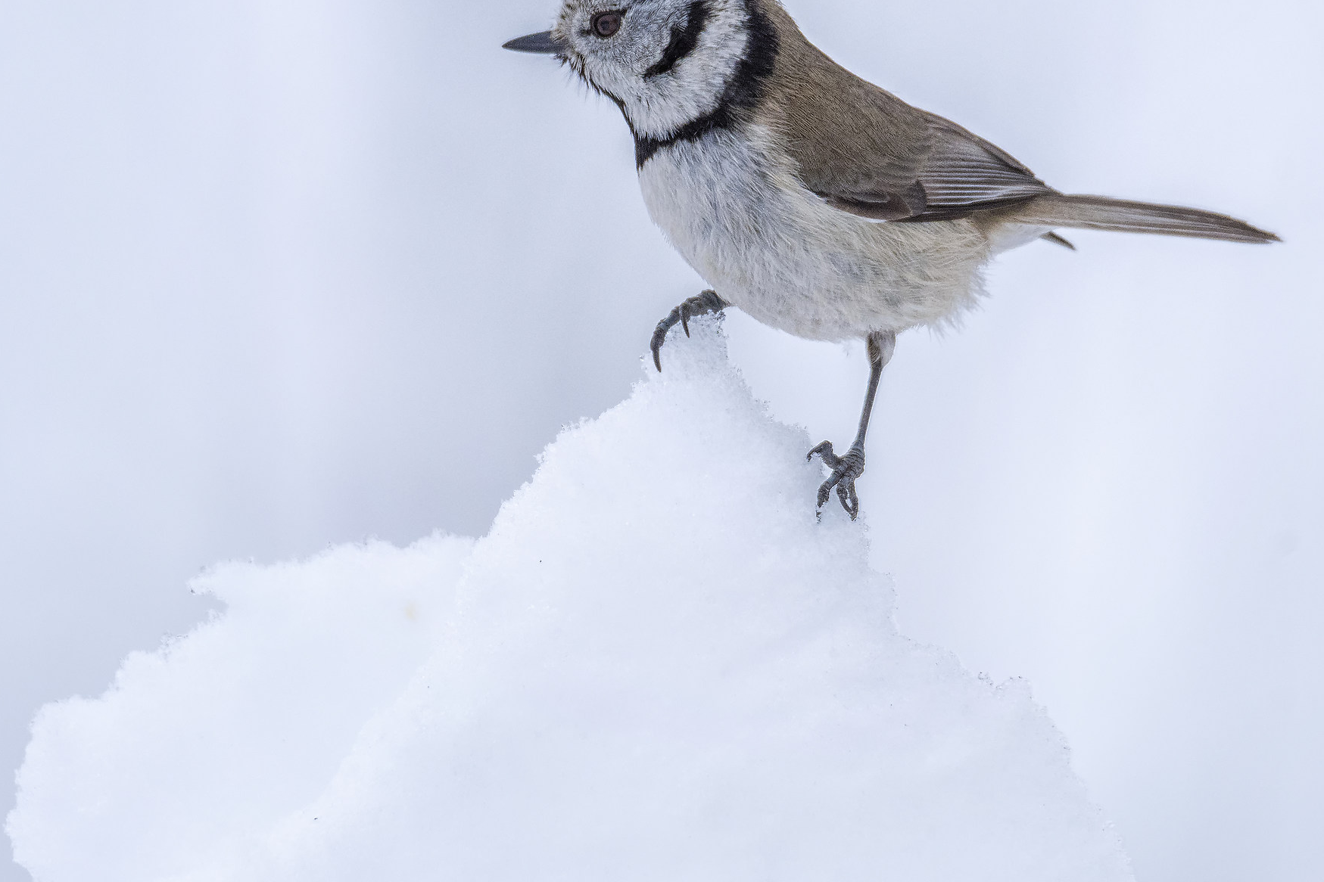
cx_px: 785
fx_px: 45417
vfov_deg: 1.1
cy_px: 386
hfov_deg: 1.7
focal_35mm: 1235
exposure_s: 1/4000
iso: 1000
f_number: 7.1
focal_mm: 600
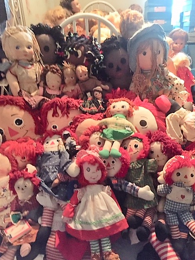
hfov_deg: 46.8
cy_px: 131
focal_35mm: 30
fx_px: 225
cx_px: 100
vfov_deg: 60.0
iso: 400
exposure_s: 1/15
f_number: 2.2
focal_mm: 4.15
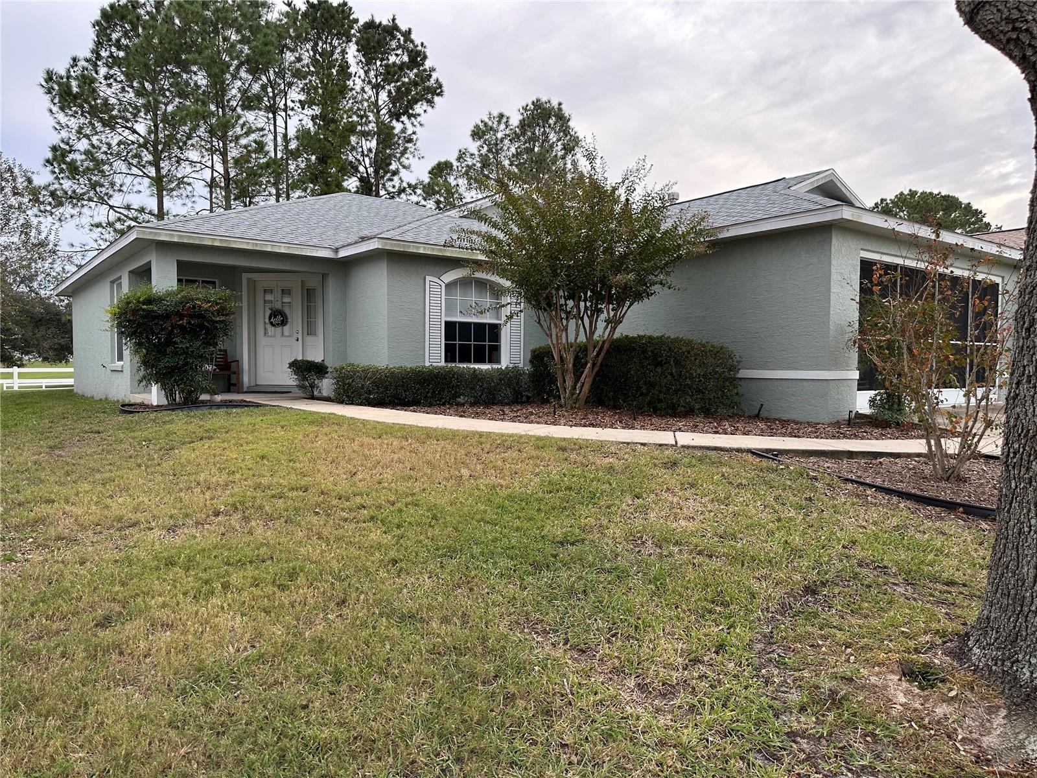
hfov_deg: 71.6
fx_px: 719
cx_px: 518
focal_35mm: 24
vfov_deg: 56.8
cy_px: 389
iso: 80
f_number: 1.78
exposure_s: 1/365
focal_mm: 6.86
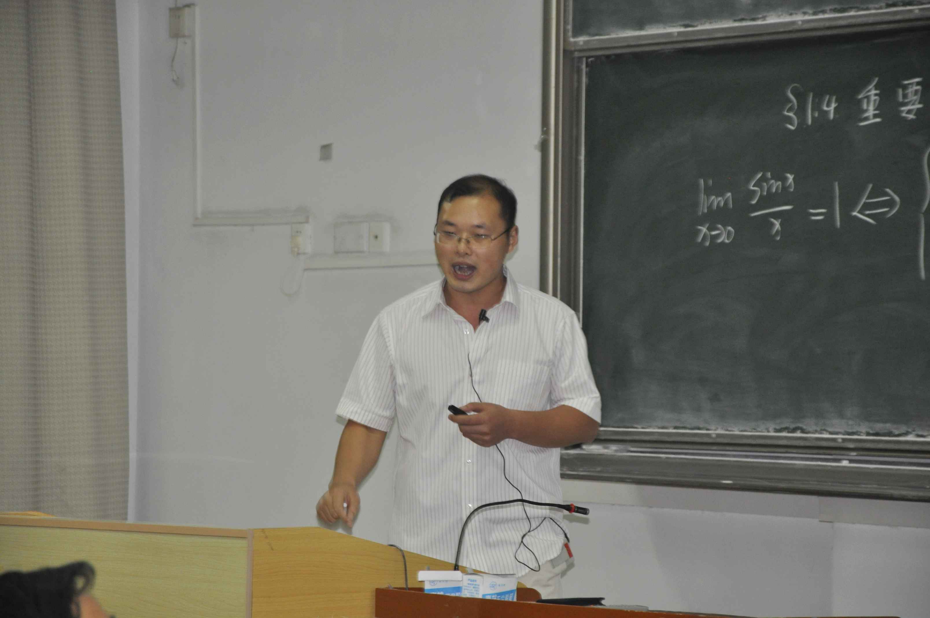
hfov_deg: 13.1
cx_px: 465
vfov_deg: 8.7
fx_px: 4064
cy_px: 309
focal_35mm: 158
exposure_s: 1/60
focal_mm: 105
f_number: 5.6
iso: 800
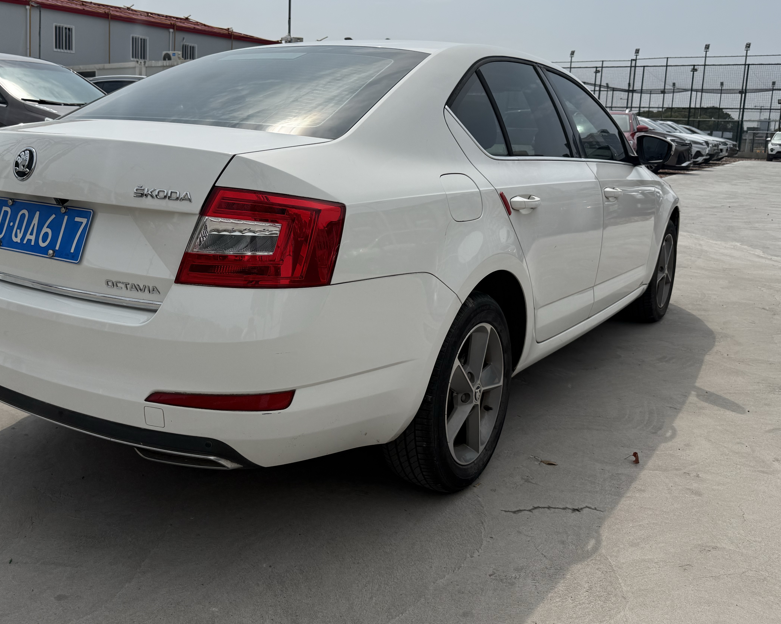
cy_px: 238
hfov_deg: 55.0
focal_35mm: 32
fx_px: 740
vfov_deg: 45.4
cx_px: 291
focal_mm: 6.76
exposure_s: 1/11905
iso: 80
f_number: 1.78
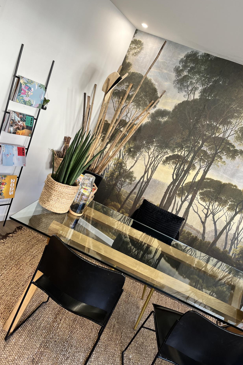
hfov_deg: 46.4
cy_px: 183
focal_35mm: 28
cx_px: 129
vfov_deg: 65.5
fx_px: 283
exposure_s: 1/121
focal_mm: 5.1
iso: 64
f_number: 1.6
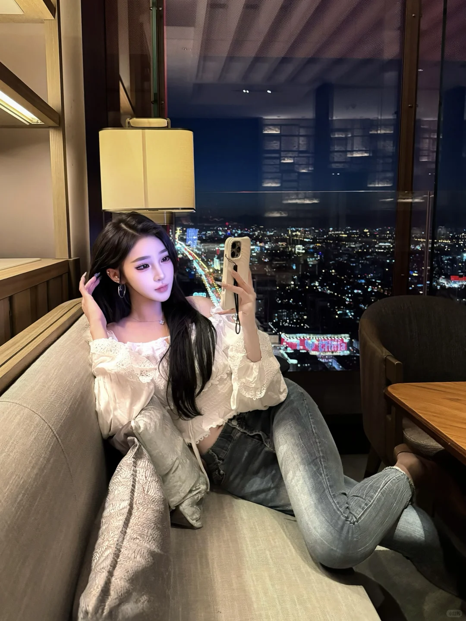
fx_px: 431
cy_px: 310
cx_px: 233
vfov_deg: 71.6
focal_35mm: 24
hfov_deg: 56.8
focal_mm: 6.76
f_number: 1.78
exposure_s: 1/25
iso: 1000
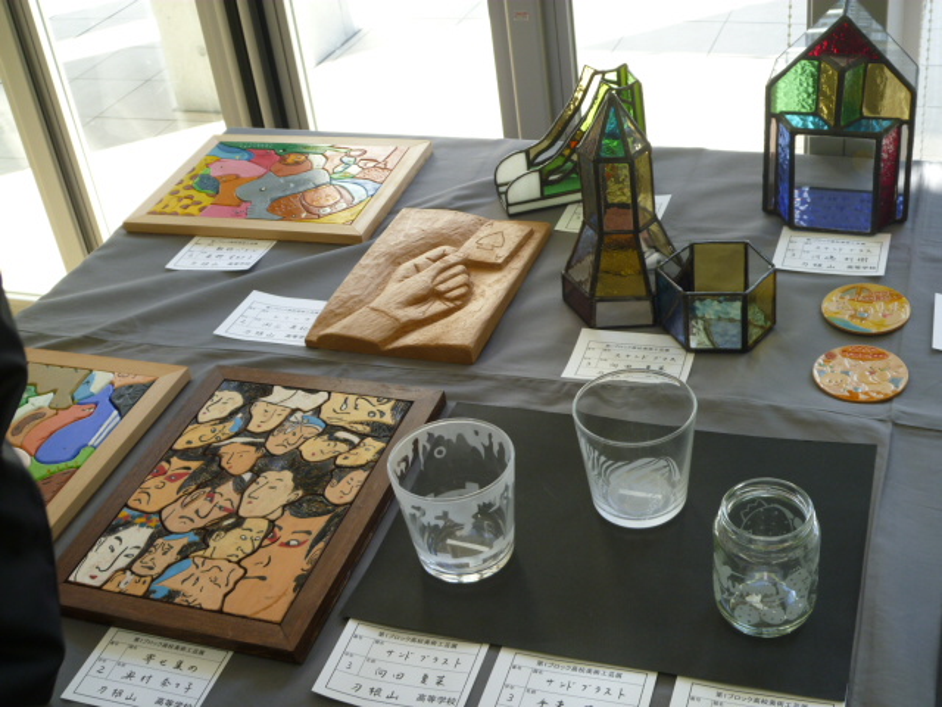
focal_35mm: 47
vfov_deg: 30.9
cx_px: 471
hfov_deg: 40.4
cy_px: 354
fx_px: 1279
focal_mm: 8.3
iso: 100
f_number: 3.9
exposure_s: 1/40
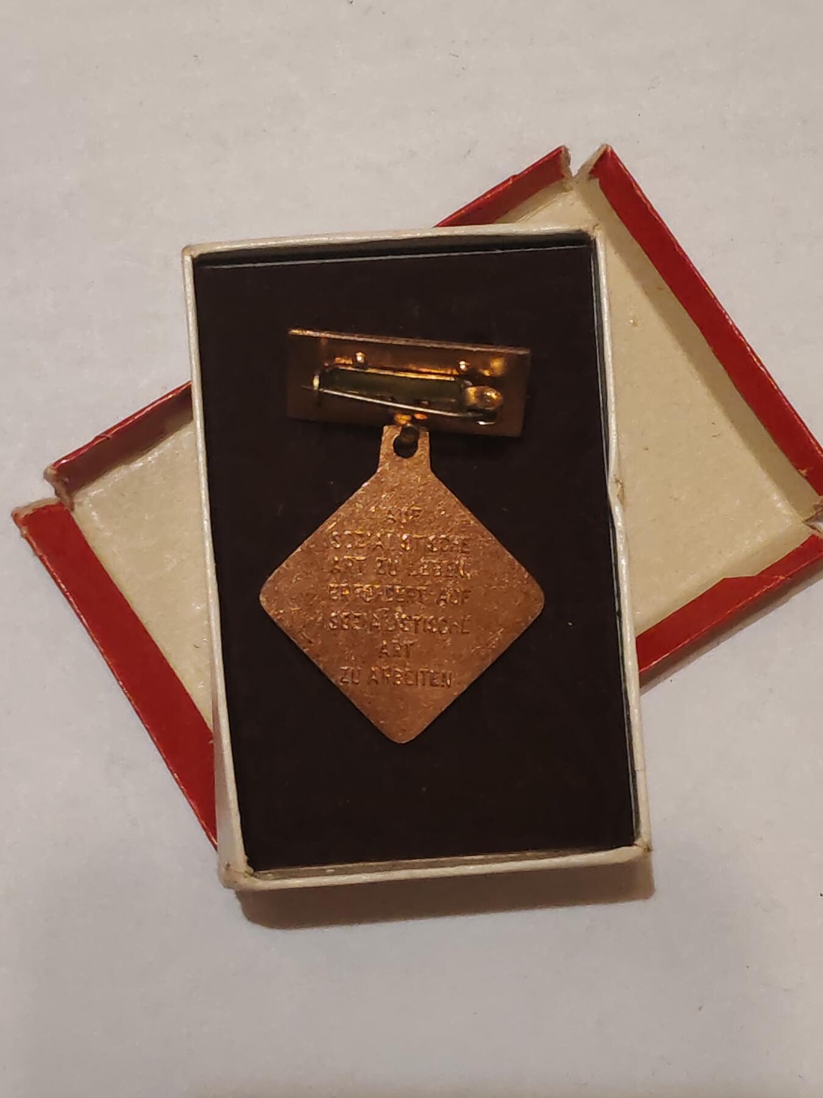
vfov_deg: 28.6
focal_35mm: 68
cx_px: 412
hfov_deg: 21.6
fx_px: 2156
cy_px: 549
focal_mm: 5.52
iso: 1000
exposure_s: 1/50
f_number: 1.95
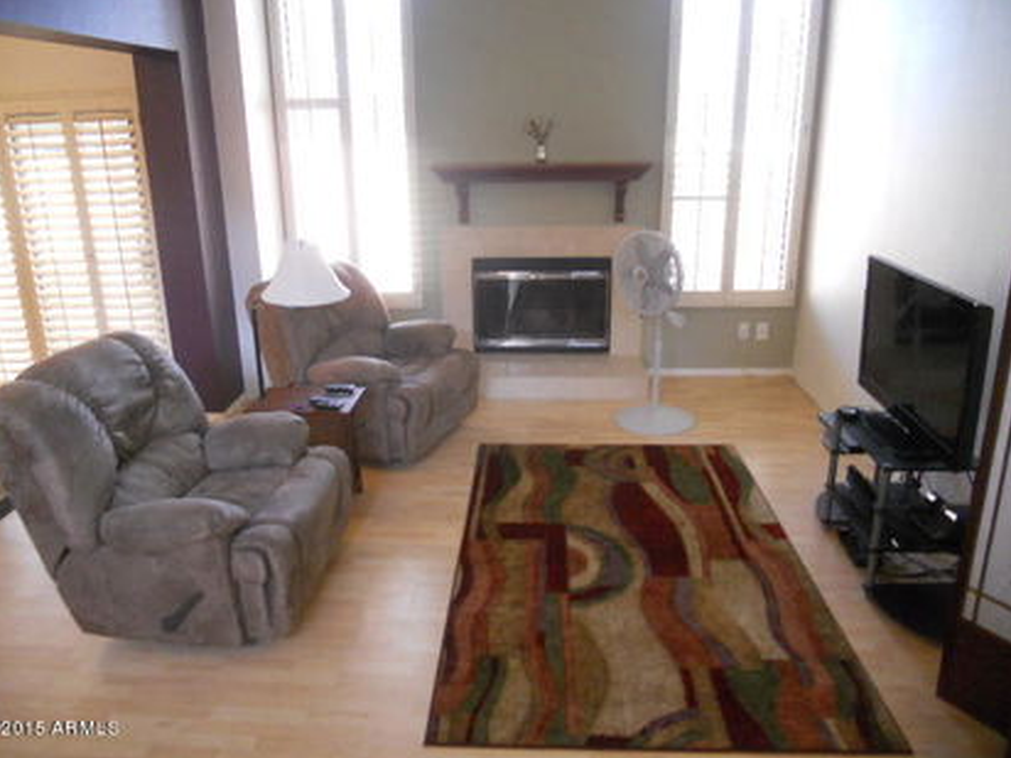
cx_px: 499
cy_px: 368
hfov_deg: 63.4
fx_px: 818
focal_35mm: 28
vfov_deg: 49.7
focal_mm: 4.9
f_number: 3.2
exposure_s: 1/25
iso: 400
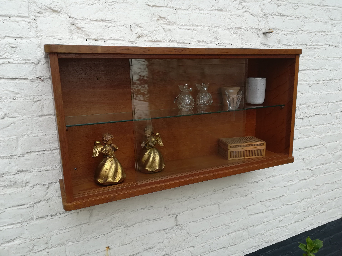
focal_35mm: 26
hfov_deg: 67.3
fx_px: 257
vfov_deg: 53.1
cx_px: 171
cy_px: 128
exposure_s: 1/100
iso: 50
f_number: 2.2
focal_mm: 3.83
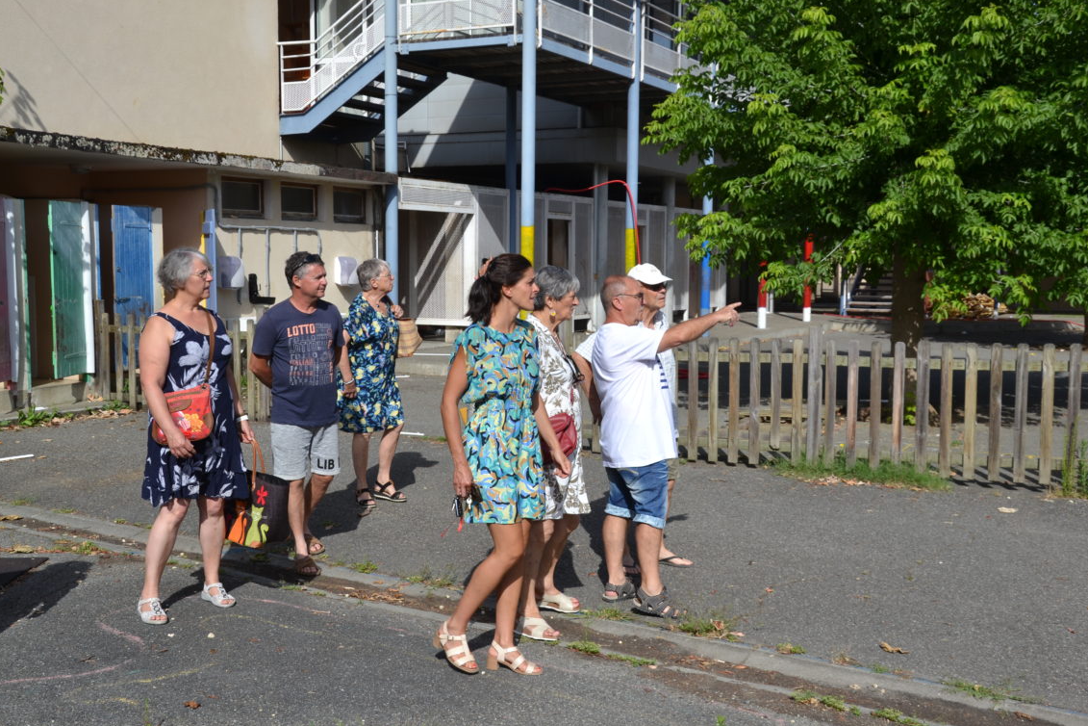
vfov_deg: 33.4
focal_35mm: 40
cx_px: 537
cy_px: 362
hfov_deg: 48.5
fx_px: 1209
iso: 100
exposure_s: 1/250
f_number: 8
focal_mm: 26
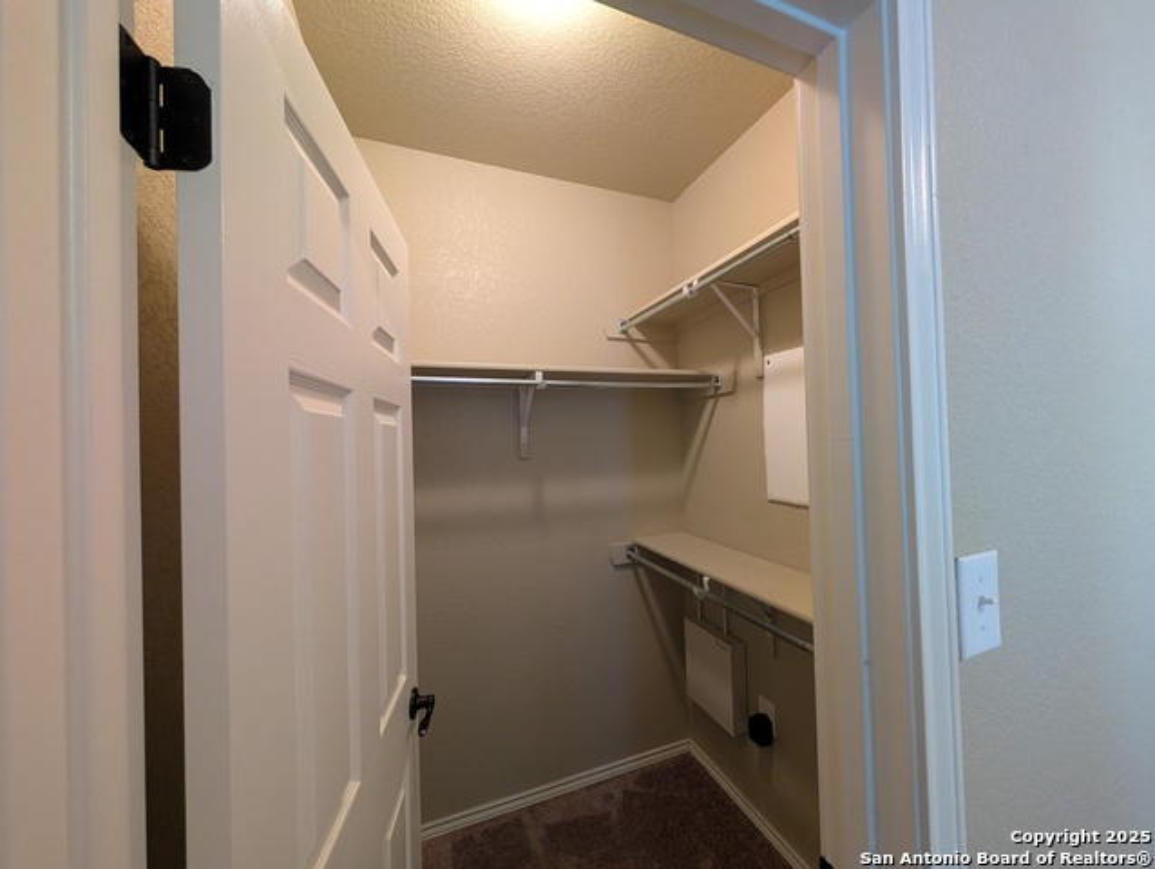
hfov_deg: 110.5
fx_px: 401
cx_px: 578
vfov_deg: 94.6
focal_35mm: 12
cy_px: 434
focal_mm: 2.02
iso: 354
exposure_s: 1/30
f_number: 1.7
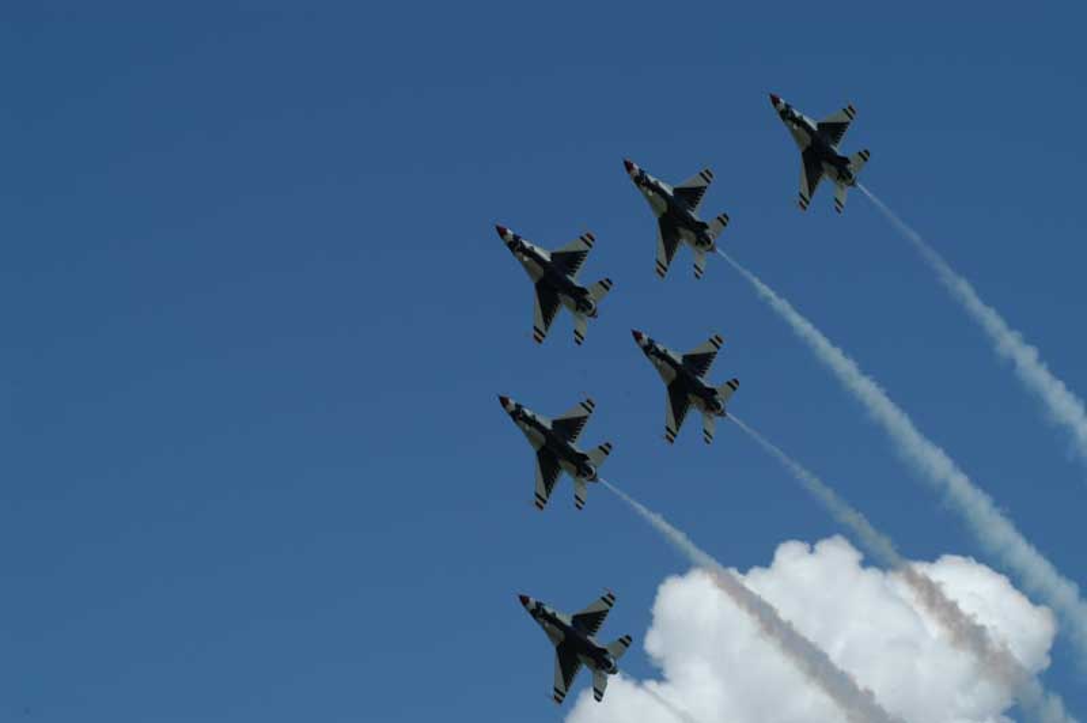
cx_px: 544
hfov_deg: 17.1
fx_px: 3620
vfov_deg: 11.4
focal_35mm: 120
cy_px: 362
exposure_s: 1/500
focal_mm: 80
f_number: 11
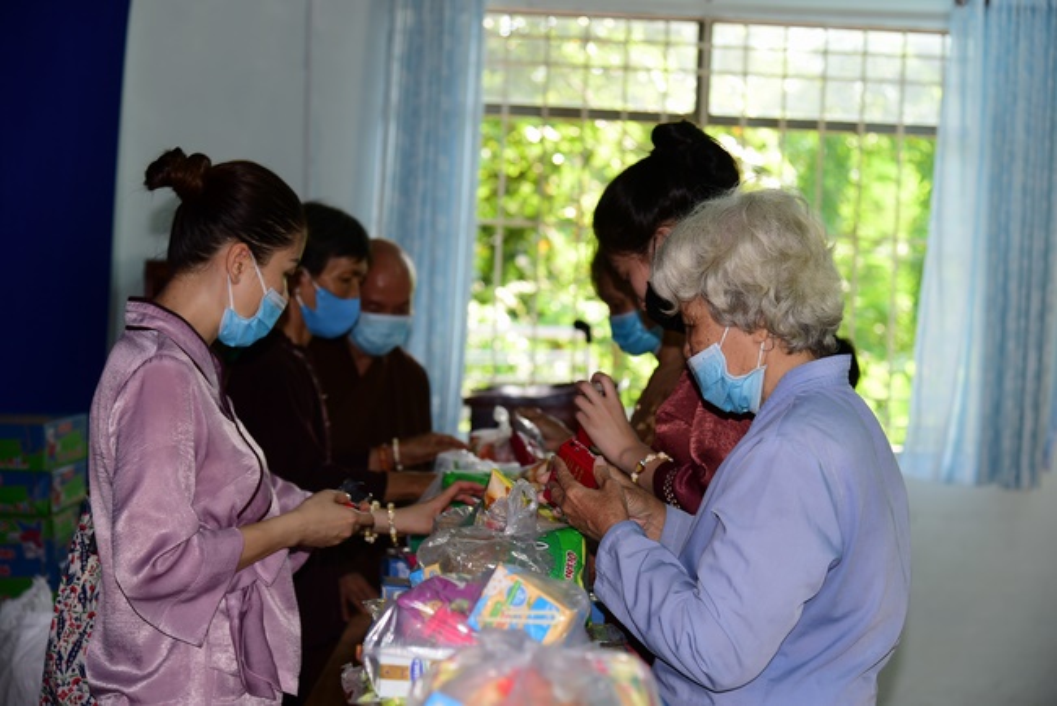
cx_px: 528
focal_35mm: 62
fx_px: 1821
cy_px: 353
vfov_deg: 21.9
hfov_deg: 32.4
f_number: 4
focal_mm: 62
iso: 320
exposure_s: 1/100
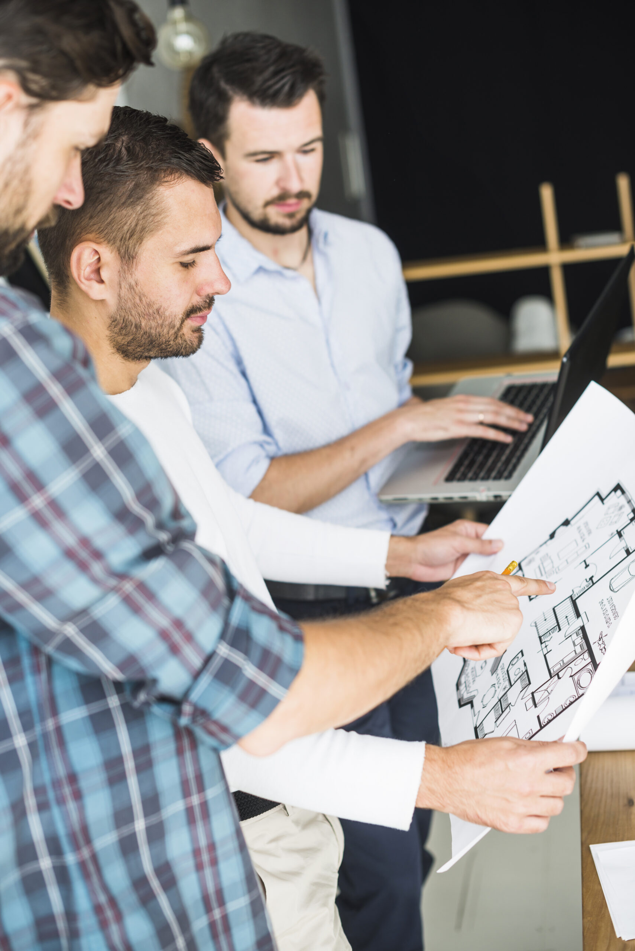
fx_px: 1322
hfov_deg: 27.0
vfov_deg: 39.6
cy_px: 476
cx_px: 318
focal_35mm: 50
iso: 250
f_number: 2.8
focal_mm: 50
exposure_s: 1/200
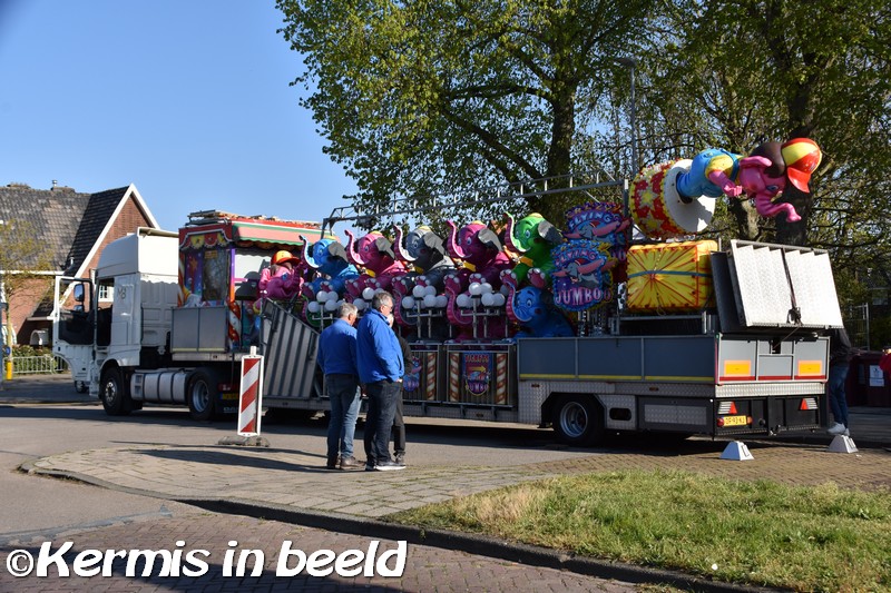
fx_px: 1151
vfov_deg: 28.9
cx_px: 446
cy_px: 296
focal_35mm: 46
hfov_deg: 42.3
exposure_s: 1/500
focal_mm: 31
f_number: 8
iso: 250
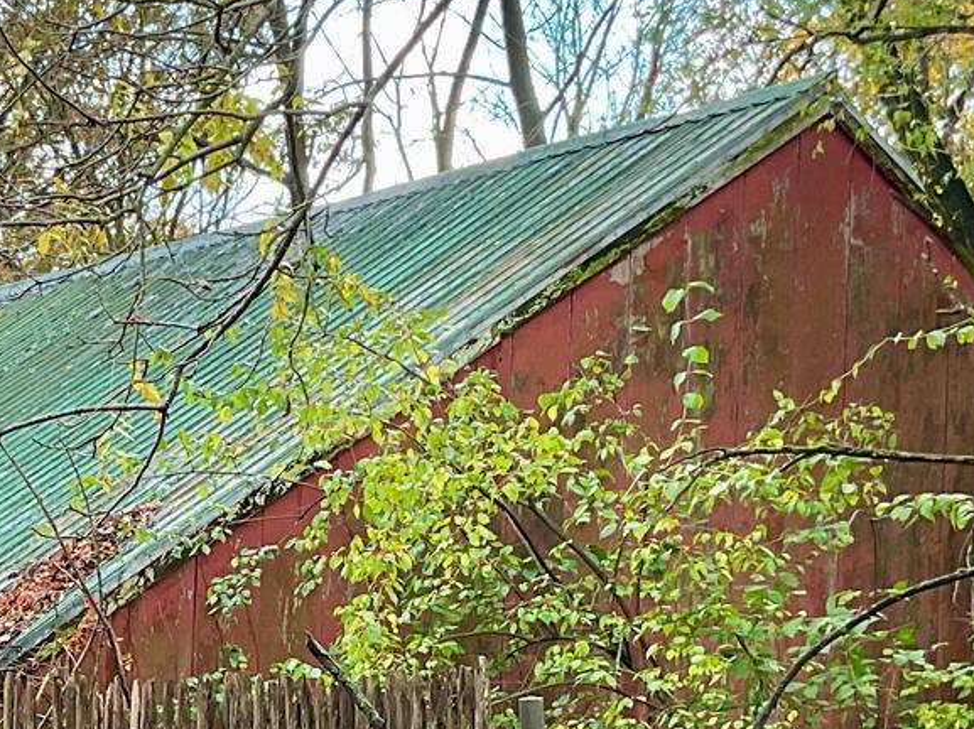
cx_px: 44
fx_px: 2896
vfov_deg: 14.1
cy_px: 734
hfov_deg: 18.7
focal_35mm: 103
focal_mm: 3
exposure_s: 1/333
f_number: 1.8
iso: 16
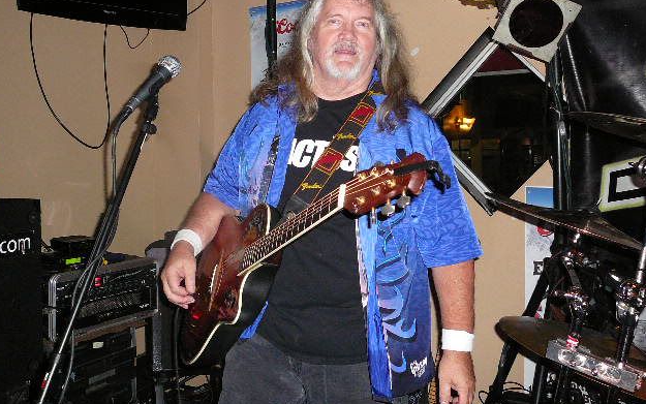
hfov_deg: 51.5
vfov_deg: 33.5
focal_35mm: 38
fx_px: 669
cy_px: 160
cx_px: 318
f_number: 2.8
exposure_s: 1/30
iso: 250
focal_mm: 5.2
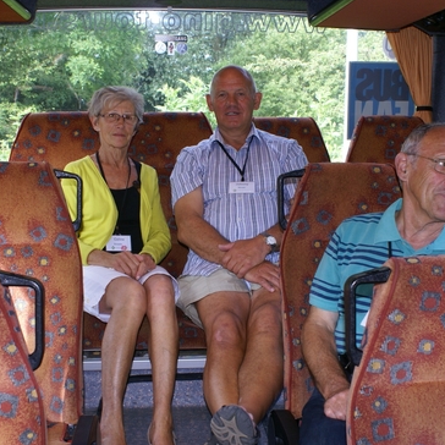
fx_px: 611
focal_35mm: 42
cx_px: 229
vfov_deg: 40.0
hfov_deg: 40.0
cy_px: 240
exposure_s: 1/60
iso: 200
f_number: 5.6
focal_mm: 20
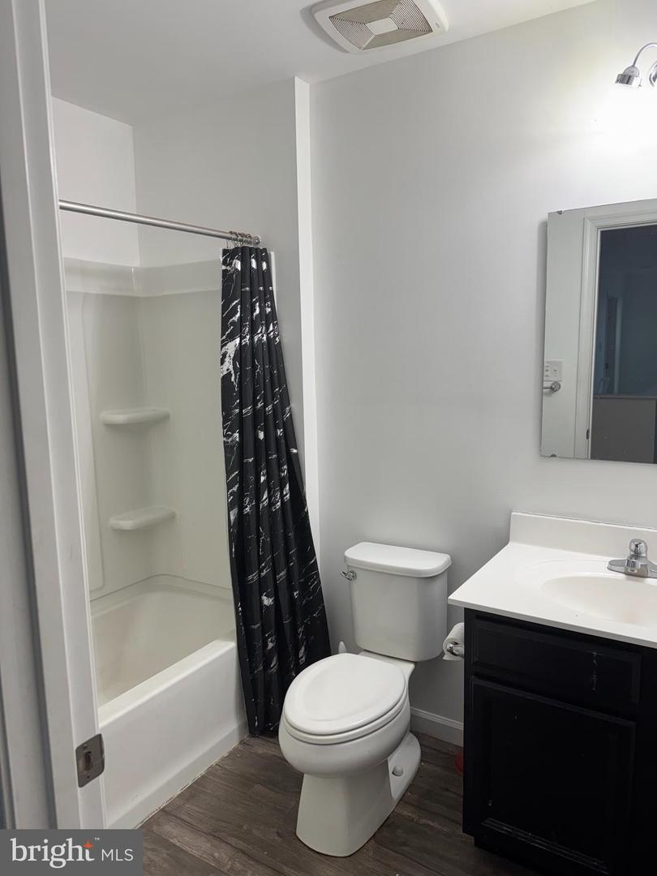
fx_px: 607
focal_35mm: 24
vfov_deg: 71.6
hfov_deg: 56.8
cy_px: 438
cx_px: 328
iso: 100
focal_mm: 6.76
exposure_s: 1/120
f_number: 1.78
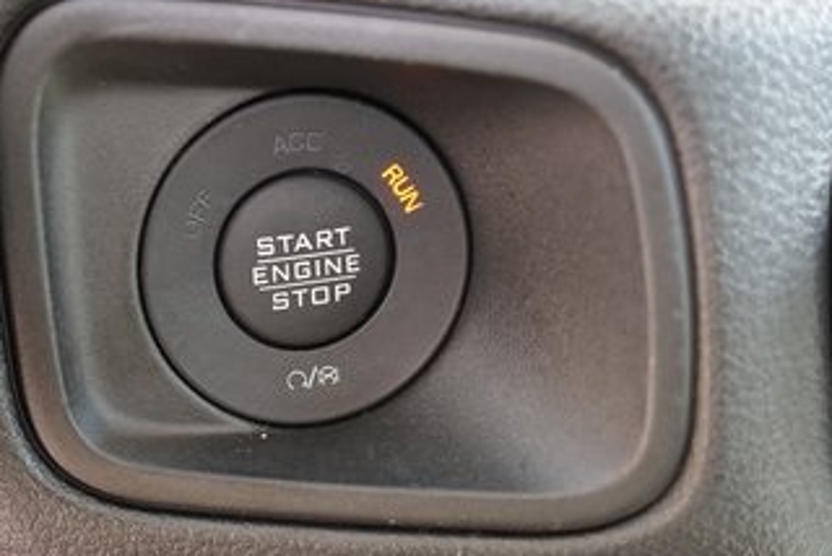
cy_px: 308
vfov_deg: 19.0
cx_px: 231
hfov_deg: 27.7
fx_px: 1665
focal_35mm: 72
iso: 1250
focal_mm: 36
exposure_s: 1/60
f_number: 4
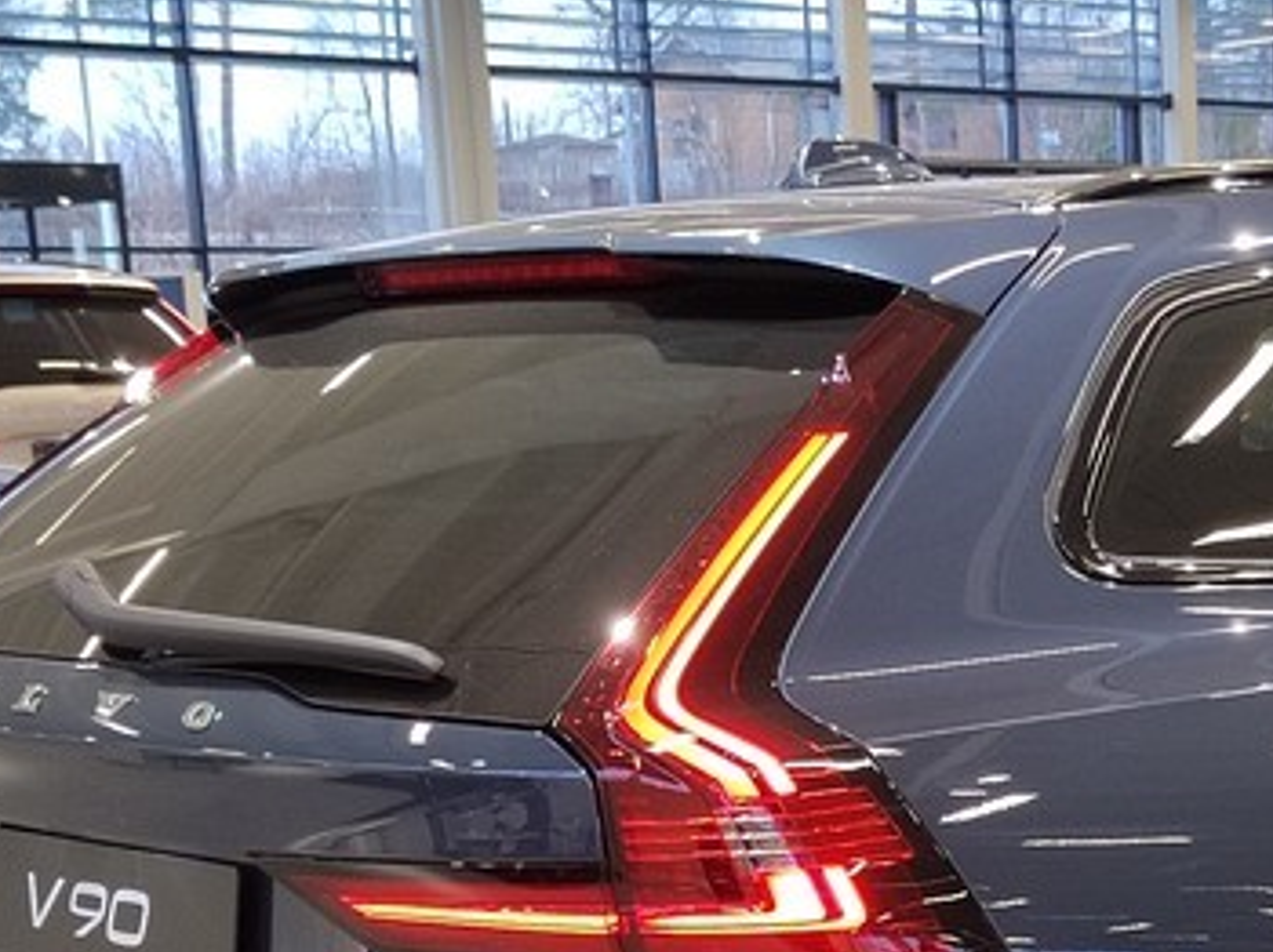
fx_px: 3087
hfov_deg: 22.4
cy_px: 948
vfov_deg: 17.2
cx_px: 1293
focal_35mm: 84
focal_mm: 5.52
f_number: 1.9
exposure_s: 1/120
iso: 1059
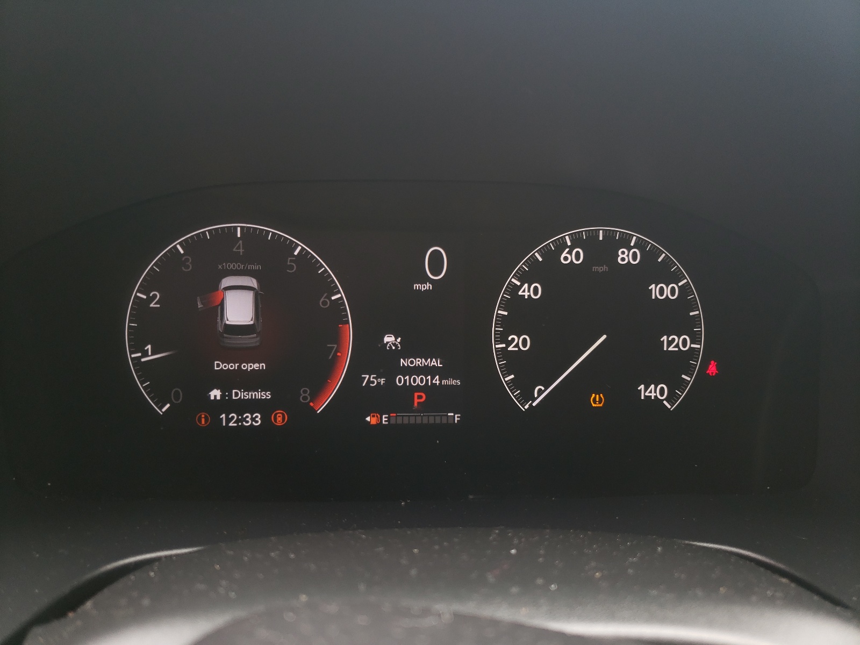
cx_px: 430
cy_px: 322
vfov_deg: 53.1
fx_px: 646
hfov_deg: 67.3
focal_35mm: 26
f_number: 1.5
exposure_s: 1/60.2
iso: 50
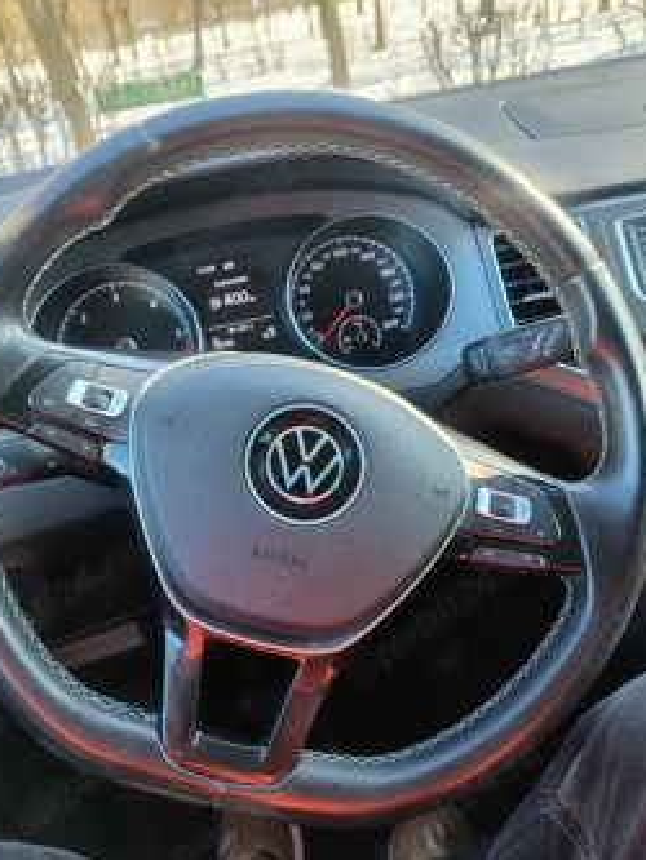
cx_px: 307
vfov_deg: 59.9
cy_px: 431
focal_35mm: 30
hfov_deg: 46.8
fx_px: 746
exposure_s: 1/100
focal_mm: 4.71
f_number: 1.7
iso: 231
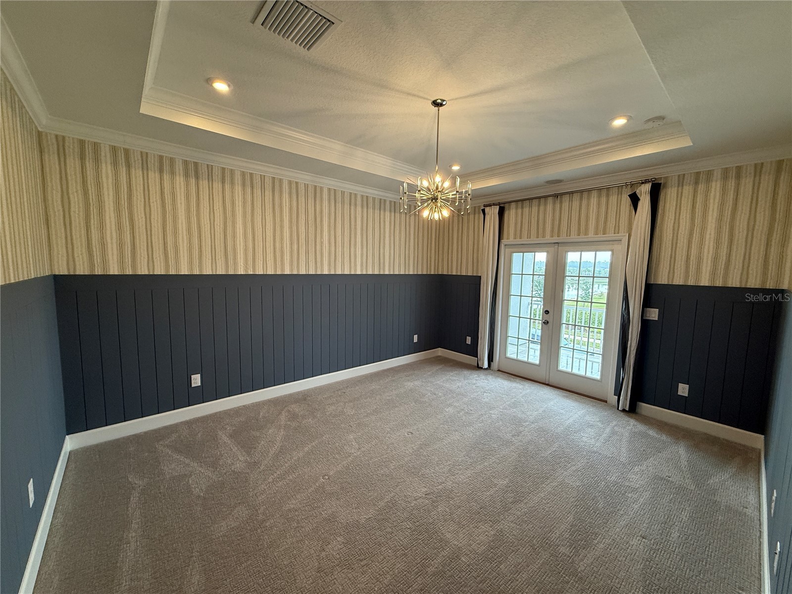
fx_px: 320
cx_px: 396
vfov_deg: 85.7
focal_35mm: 14
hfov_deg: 102.1
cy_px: 297
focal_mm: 2.22
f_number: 2.2
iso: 160
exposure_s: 1/120
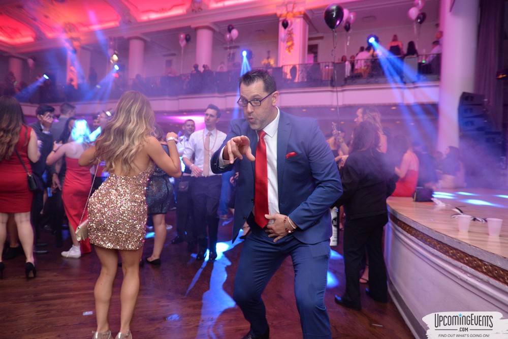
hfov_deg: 84.0
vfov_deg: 61.9
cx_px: 254
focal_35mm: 20
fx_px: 282
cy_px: 170
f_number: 3.5
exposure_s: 1/50
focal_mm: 20
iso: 2000
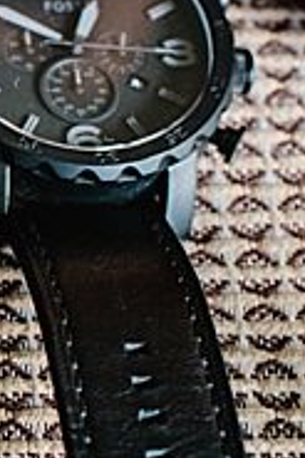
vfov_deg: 11.6
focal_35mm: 178
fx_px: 2266
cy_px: 194
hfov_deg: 7.3
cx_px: -402
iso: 500
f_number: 3.5
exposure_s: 1/125
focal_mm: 35
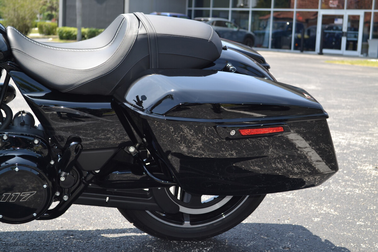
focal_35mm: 60
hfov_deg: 33.4
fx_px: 630
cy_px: 126
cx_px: 189
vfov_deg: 22.6
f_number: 5.3
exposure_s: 1/125
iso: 100
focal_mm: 40
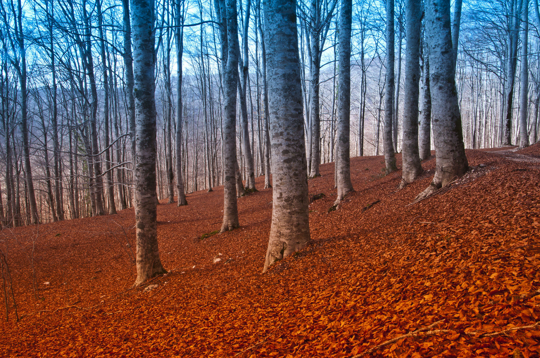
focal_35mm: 33
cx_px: 270
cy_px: 179
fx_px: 494
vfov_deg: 39.9
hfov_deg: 57.3
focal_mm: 22
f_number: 22
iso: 100
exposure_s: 1/2
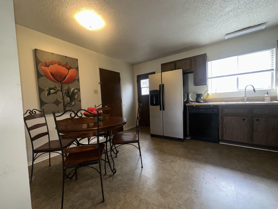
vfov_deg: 85.7
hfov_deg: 102.1
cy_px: 104
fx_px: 112
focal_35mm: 14
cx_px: 139
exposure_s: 1/65
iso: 80
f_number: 2.2
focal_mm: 2.22
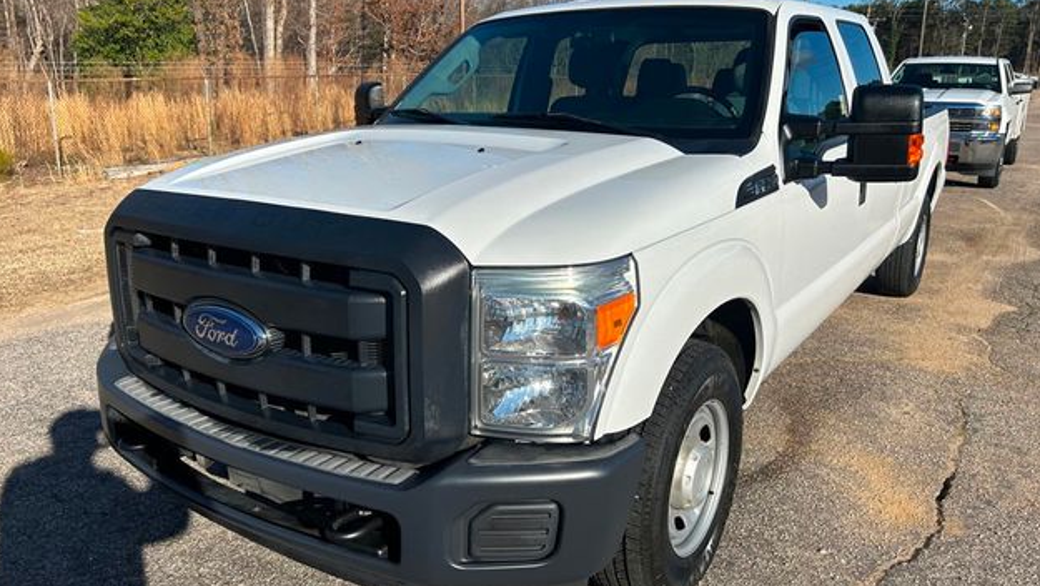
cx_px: 521
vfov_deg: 40.2
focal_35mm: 29
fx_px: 800
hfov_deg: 66.1
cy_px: 278
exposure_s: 1/5587
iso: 50
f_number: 1.5
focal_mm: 5.7
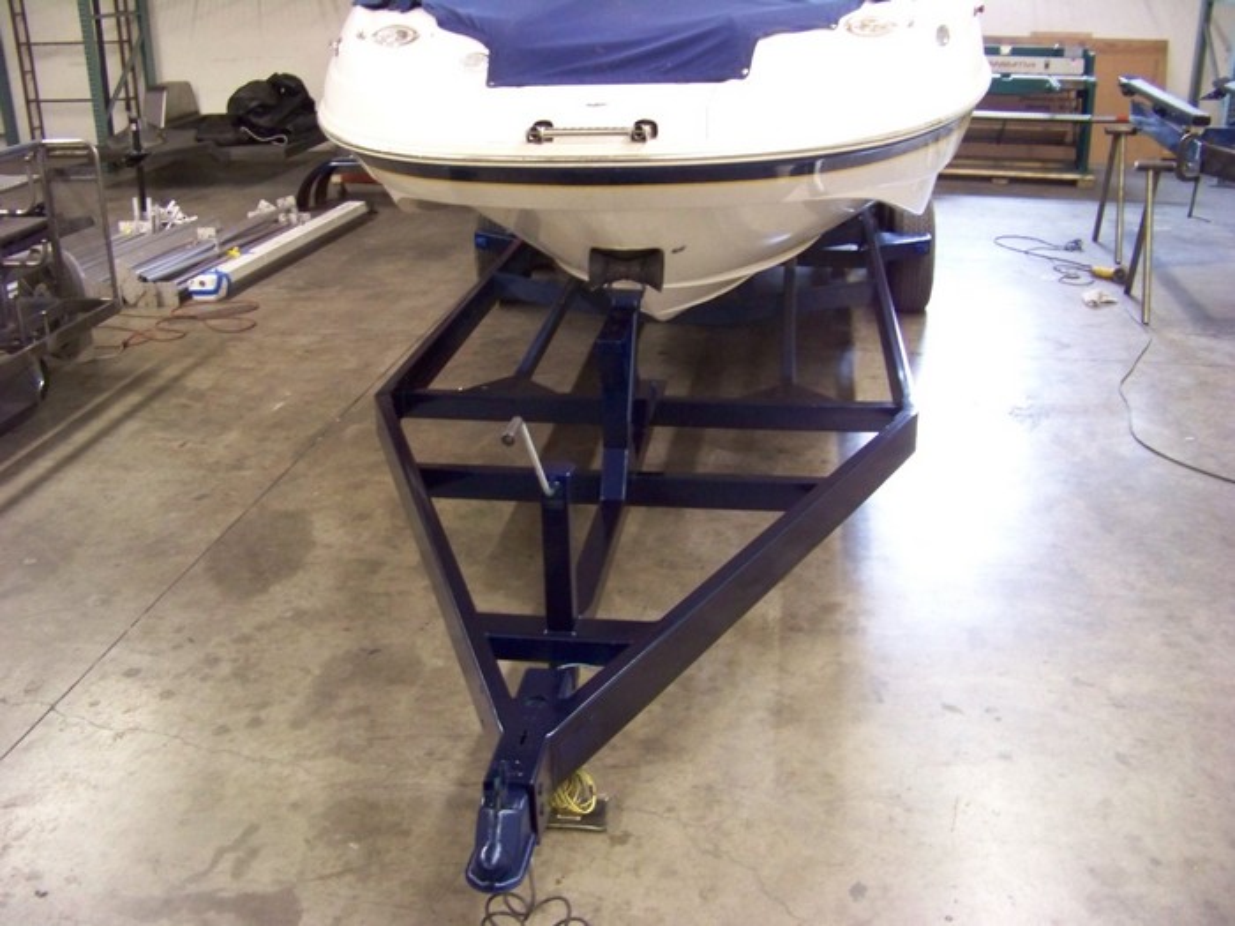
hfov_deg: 51.4
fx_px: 1284
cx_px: 618
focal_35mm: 36
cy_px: 463
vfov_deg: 39.7
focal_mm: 5.85
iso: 400
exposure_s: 1/10
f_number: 2.8
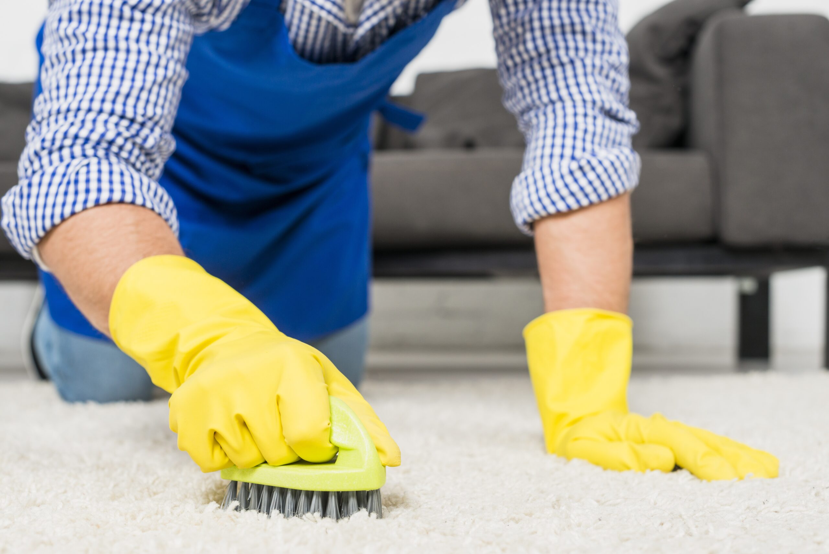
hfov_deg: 39.6
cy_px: 277
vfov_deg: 27.0
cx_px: 414
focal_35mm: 50
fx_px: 1152
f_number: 5.6
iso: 160
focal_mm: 50
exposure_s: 1/160
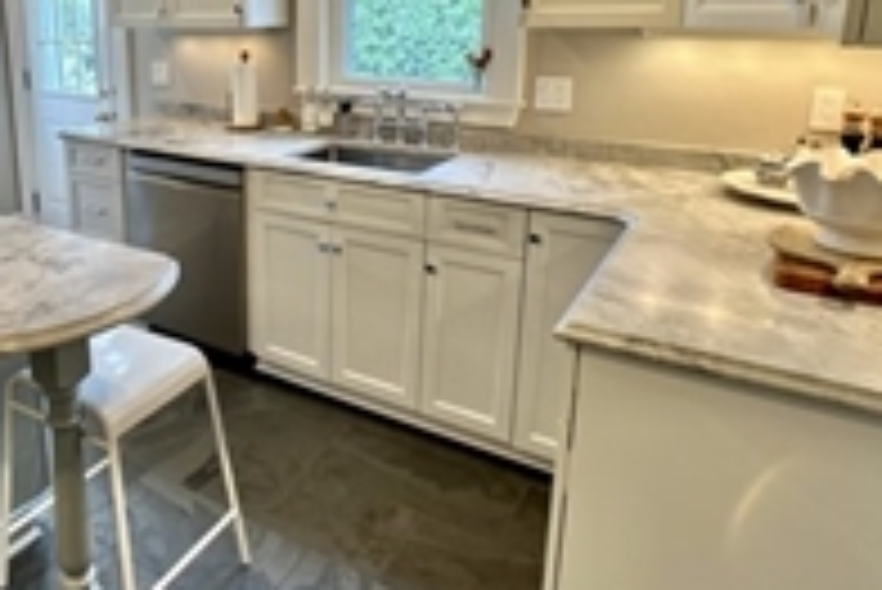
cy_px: 153
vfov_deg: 30.1
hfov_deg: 43.3
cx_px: 243
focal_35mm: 44
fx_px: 1079
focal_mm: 6.86
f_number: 1.78
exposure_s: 1/120
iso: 125
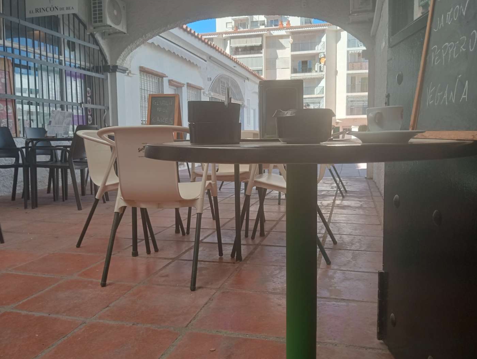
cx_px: 239
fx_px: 414
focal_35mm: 30
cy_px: 171
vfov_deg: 46.9
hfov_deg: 59.9
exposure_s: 1/350
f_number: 1.8
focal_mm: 3.98
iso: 100
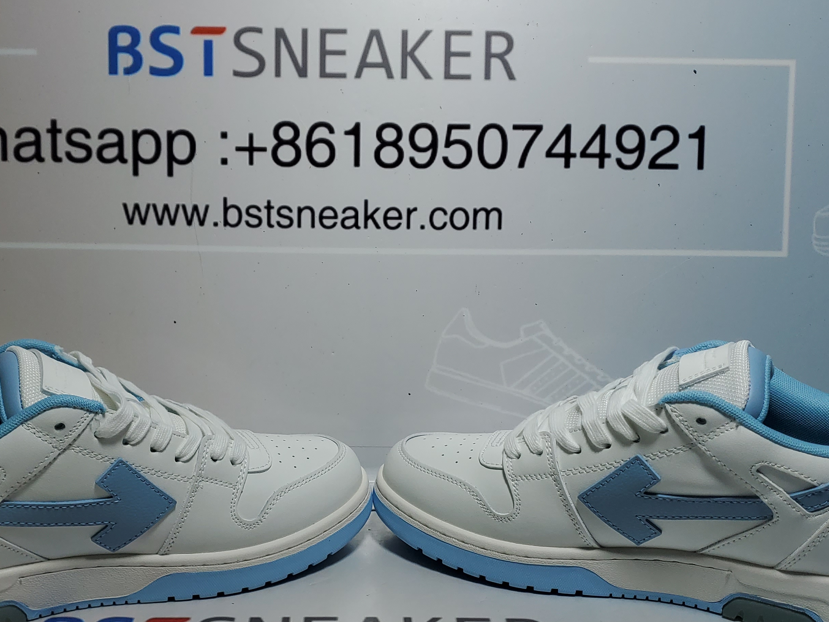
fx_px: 1030
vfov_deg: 33.4
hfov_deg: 43.7
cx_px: 355
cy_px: 390
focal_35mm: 43
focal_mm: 4.3
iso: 50
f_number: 1.5
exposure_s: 1/1096
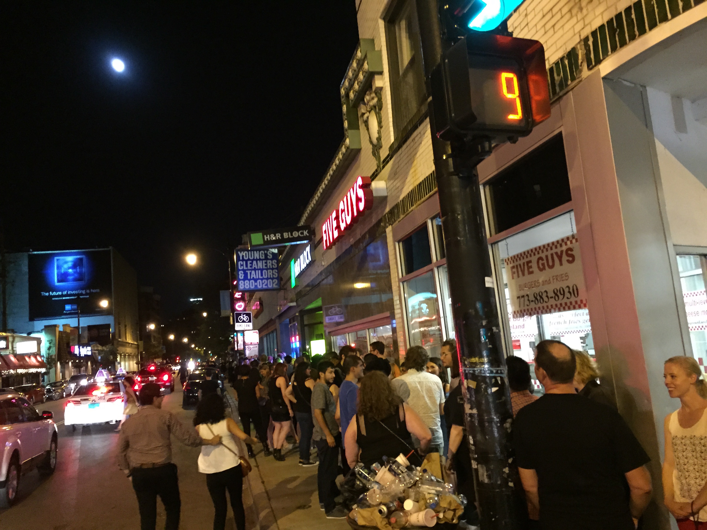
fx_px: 592
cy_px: 265
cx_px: 354
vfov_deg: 48.2
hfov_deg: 61.7
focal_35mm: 29
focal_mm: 4.15
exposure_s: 1/15
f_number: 2.2
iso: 320
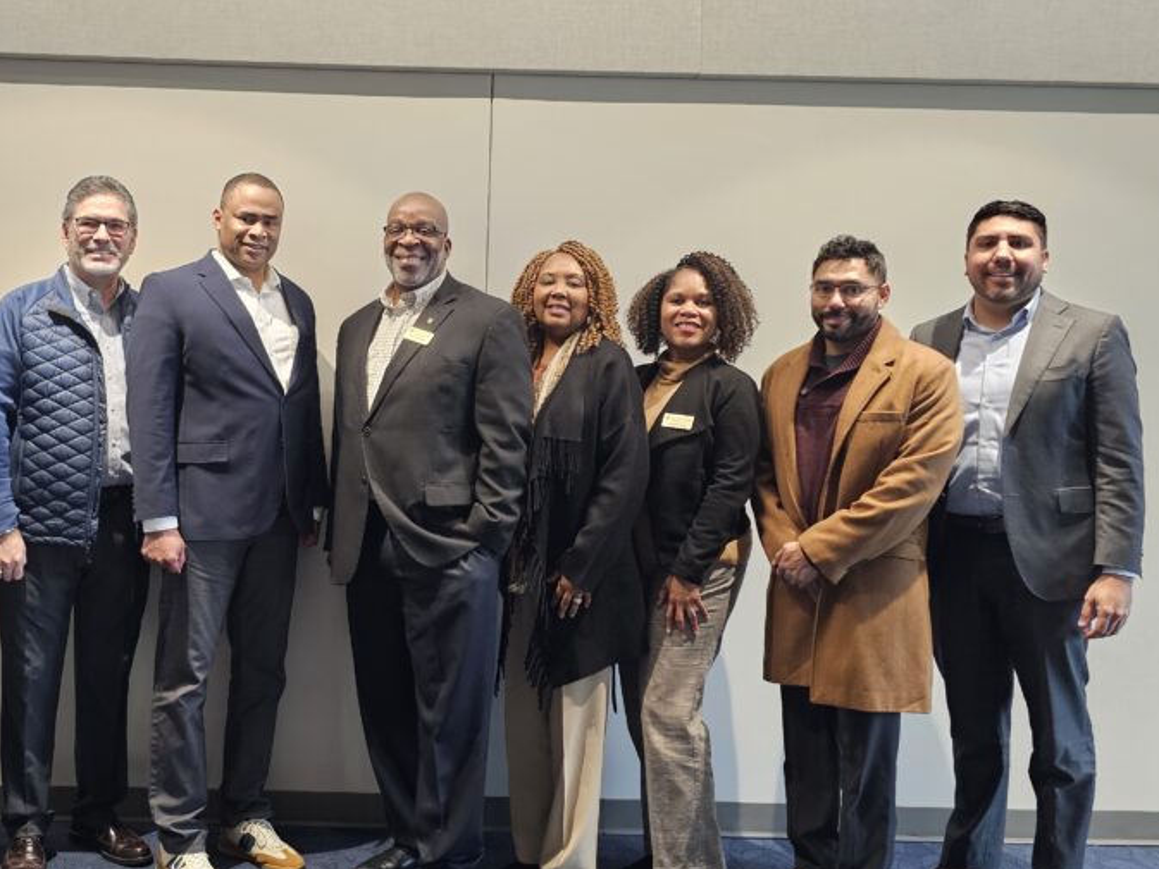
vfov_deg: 40.7
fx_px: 1172
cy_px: 410
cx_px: 344
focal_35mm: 35
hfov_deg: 51.2
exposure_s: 1/120
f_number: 1.7
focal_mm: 6.3
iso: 640
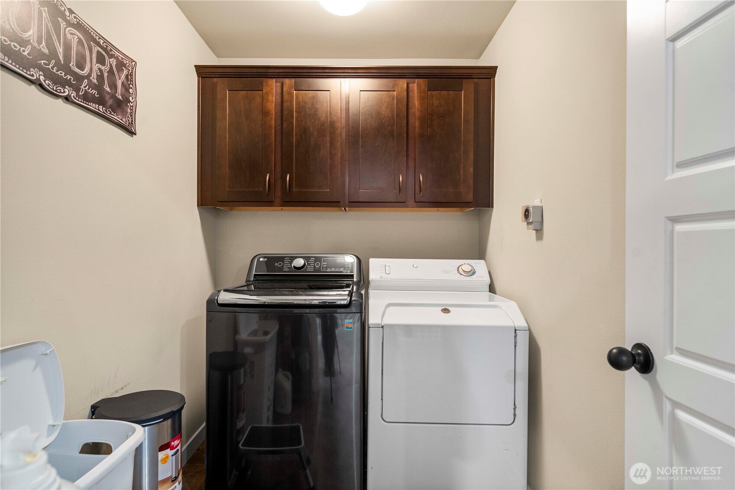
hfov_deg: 86.9
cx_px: 368
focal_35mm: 19
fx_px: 388
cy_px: 245
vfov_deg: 64.5
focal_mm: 19
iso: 1000
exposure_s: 1/60
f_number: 6.3
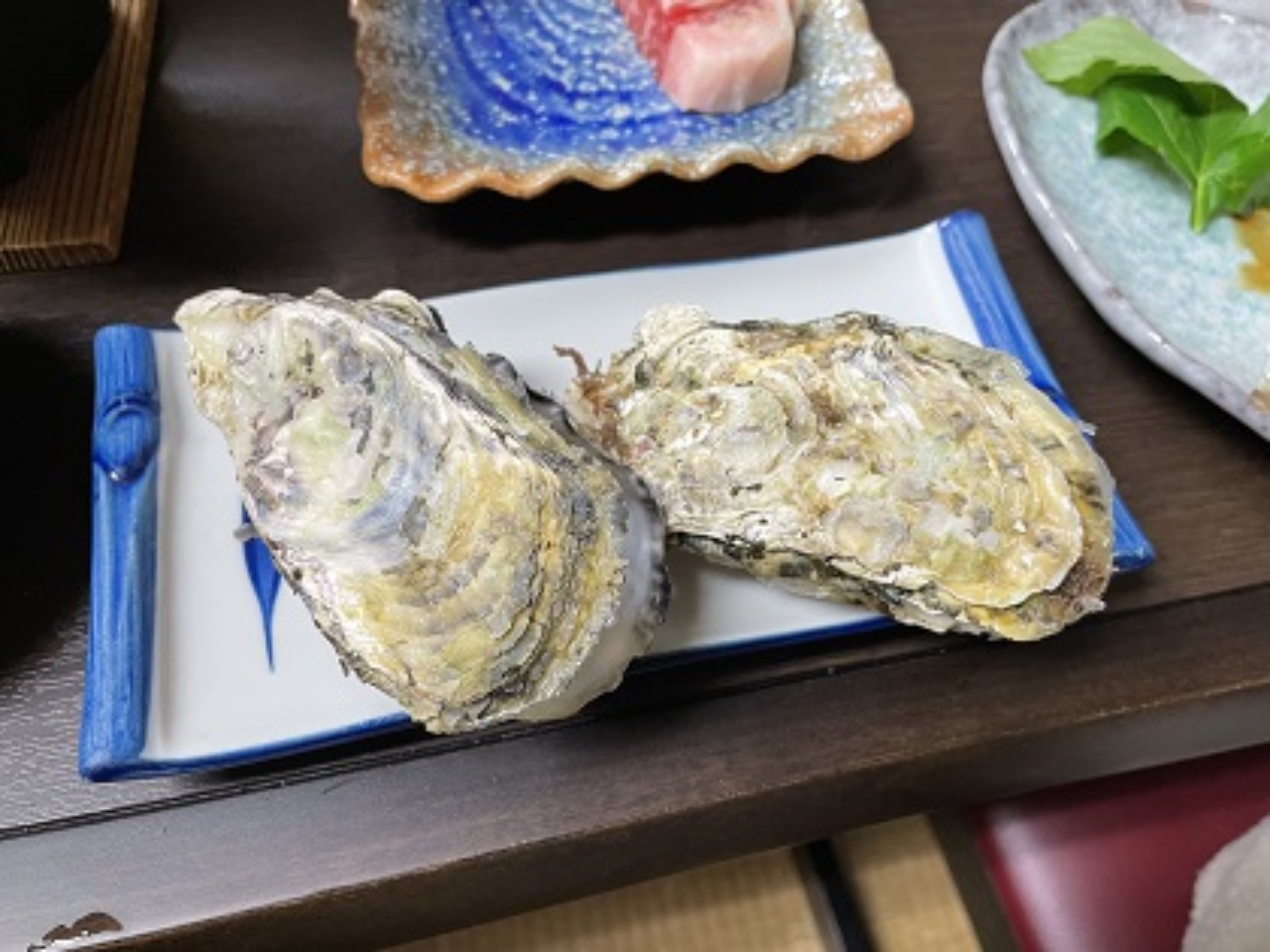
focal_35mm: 26
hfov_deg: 67.3
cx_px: 635
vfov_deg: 53.1
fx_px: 954
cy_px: 476
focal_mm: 4.2
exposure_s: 1/60
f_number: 1.6
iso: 160
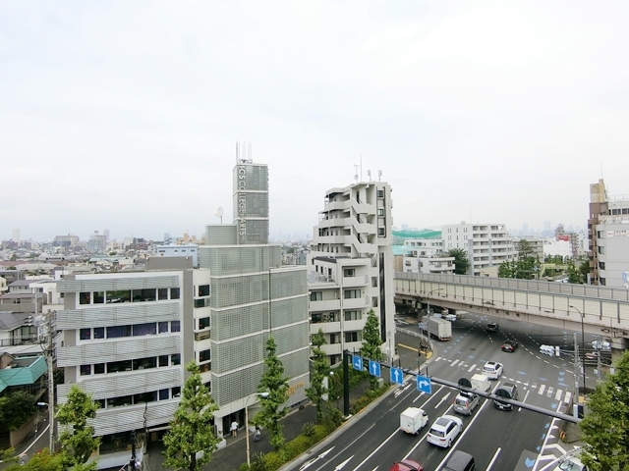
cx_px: 314
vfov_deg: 68.7
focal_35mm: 19
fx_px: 345
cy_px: 236
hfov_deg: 84.7
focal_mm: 4.06
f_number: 6.9
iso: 80
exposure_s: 1/320
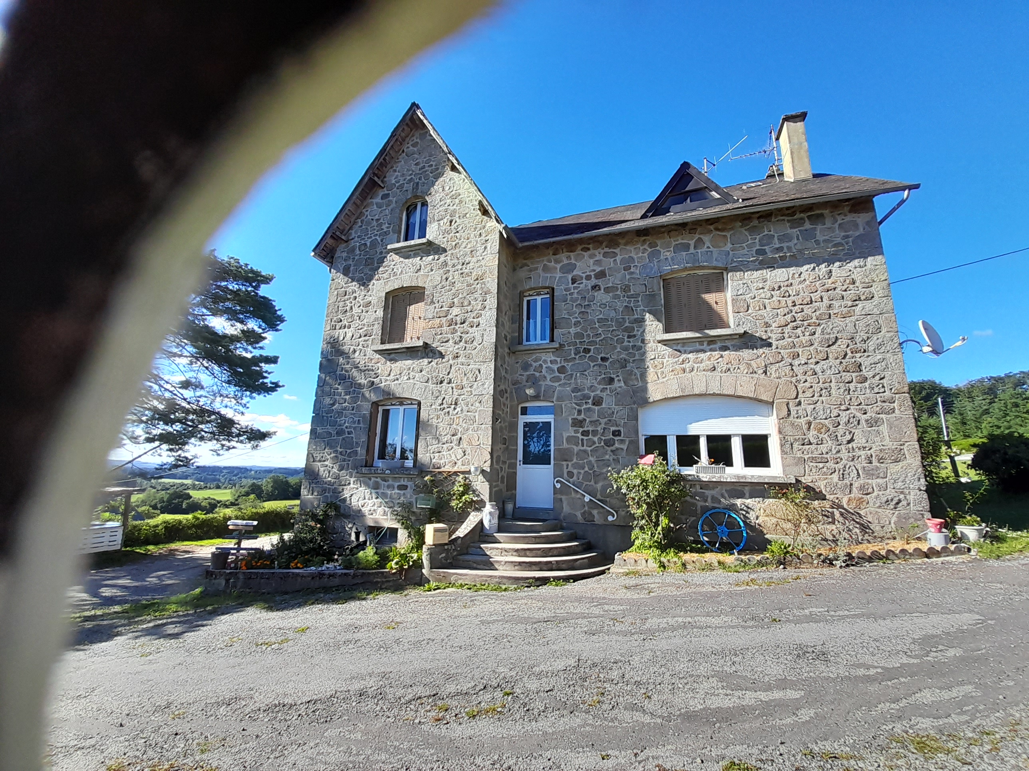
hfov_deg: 106.2
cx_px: 514
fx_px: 386
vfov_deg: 89.9
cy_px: 386
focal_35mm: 13
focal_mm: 1.13
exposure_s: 1/546
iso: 40
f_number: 2.2
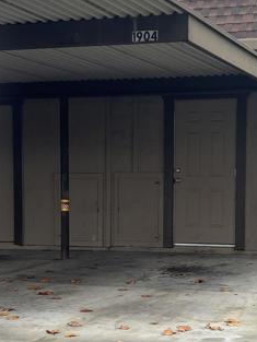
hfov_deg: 17.3
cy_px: 260
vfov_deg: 22.8
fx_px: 841
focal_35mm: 85
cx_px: 194
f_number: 1.6
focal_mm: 5.96
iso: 50
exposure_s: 1/608
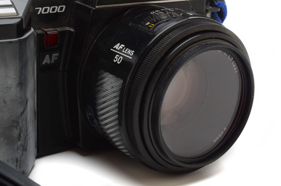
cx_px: 140
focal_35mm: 82
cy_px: 93
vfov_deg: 16.5
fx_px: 643
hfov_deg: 24.7
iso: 100
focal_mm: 55
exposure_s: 1/160
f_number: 25
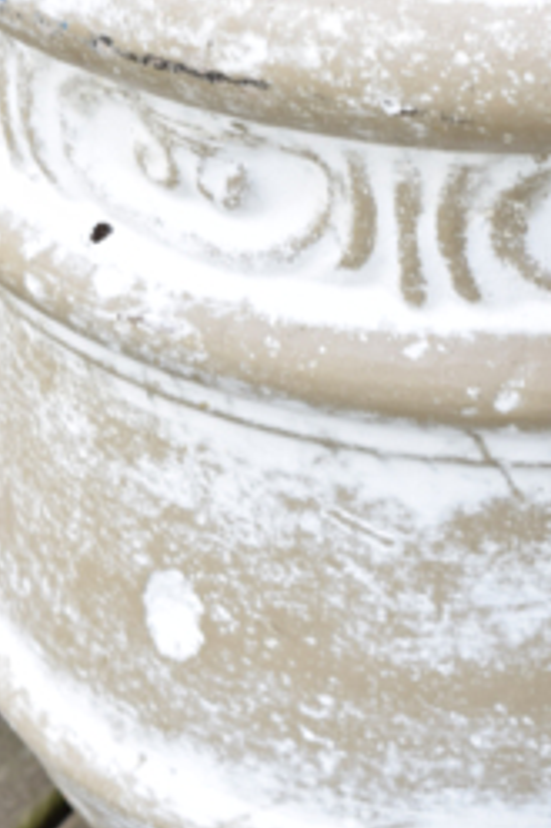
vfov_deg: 9.6
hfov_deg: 6.4
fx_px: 4903
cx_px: 504
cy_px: 165
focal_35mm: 213
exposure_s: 1/125
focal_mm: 55
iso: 200
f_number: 7.1
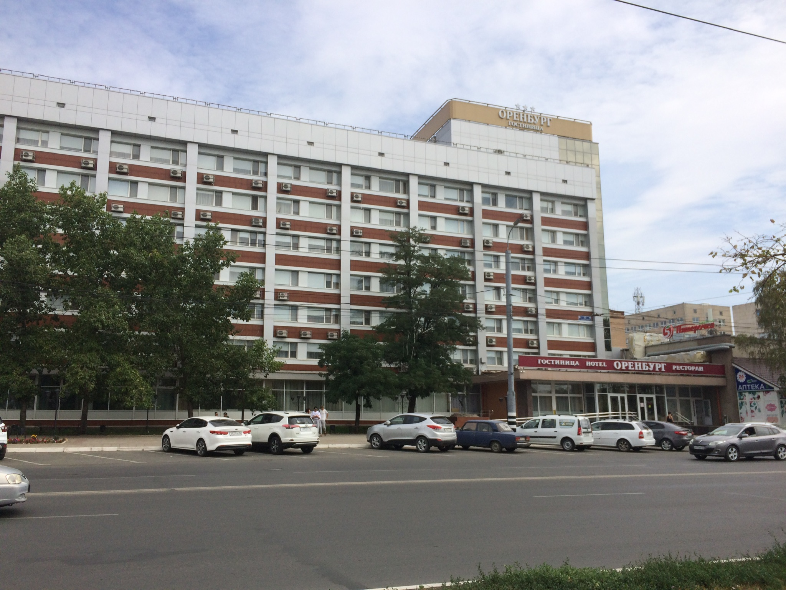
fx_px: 658
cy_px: 295
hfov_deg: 61.7
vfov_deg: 48.2
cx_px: 393
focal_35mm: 29
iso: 32
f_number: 2.2
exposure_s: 1/2740
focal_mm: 4.15
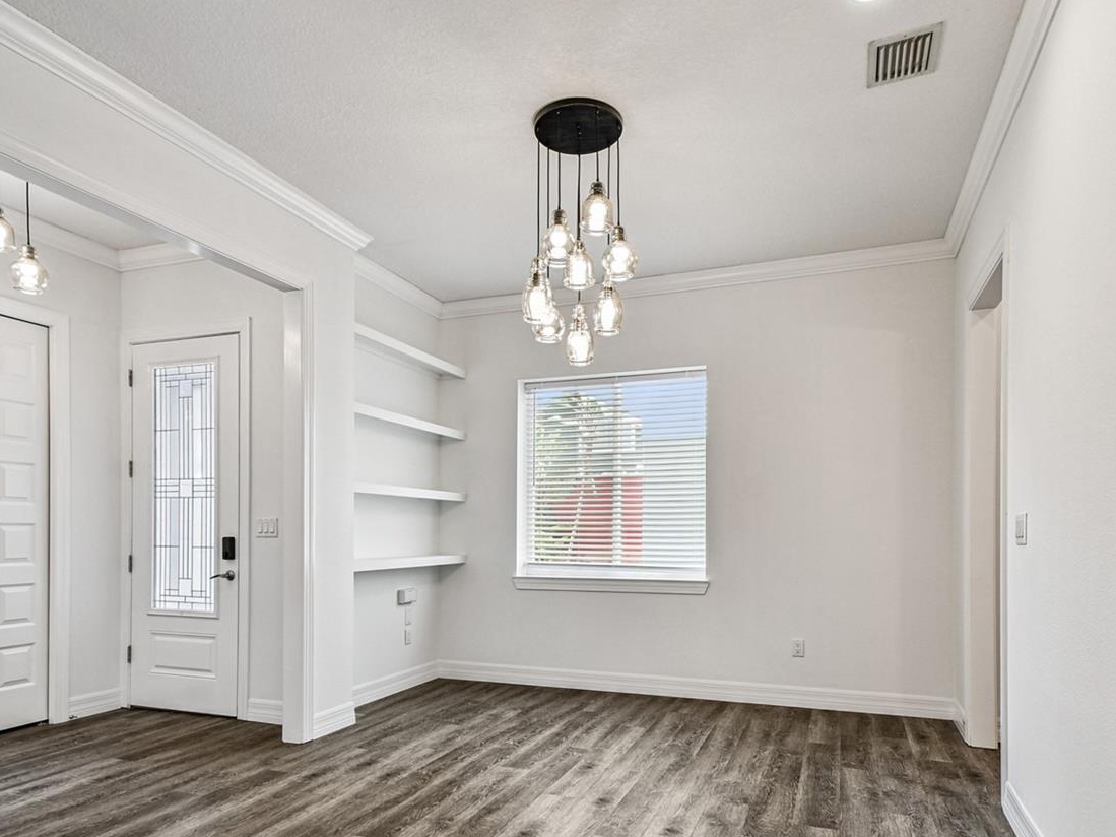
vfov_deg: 62.7
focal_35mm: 21
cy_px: 515
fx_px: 677
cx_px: 563
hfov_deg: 79.0
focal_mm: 10
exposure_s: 1/10
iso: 100
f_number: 7.1
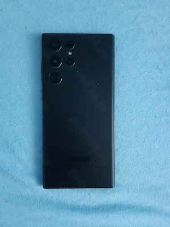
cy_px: 114
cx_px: 85
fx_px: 170
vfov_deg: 67.3
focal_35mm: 26
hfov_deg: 53.1
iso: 500
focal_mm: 3.92
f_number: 1.7
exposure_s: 1/20
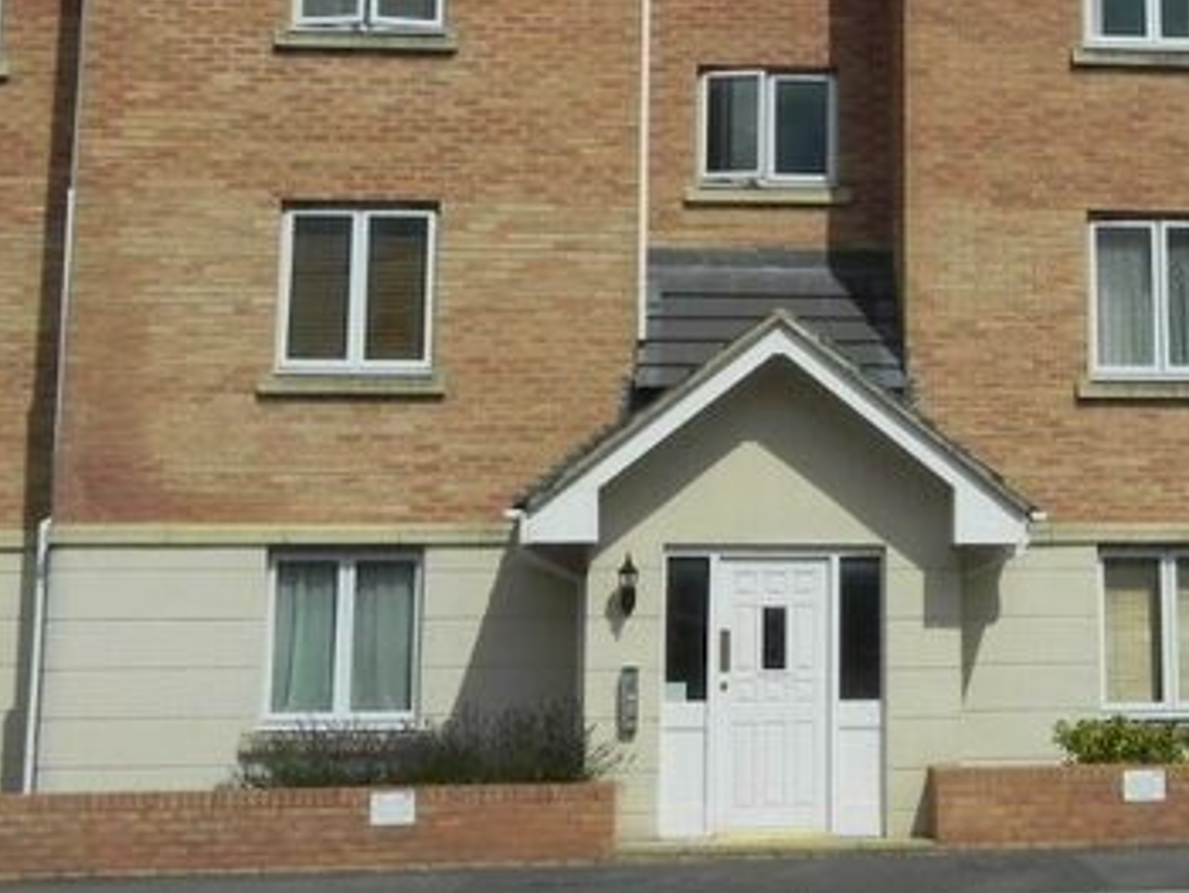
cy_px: 175
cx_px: 995
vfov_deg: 22.0
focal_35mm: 66
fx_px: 2269
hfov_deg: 28.6
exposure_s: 1/743
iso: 160
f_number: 8
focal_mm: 5.9
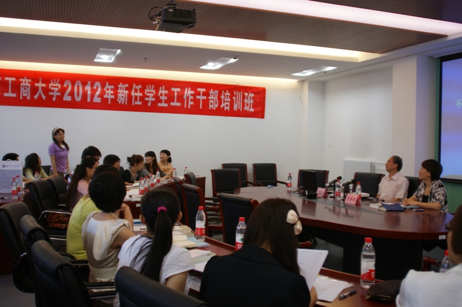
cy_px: 154
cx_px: 231
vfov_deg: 36.8
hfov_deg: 53.2
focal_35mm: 36
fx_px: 462
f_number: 3.5
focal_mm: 24
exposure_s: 1/40
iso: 250
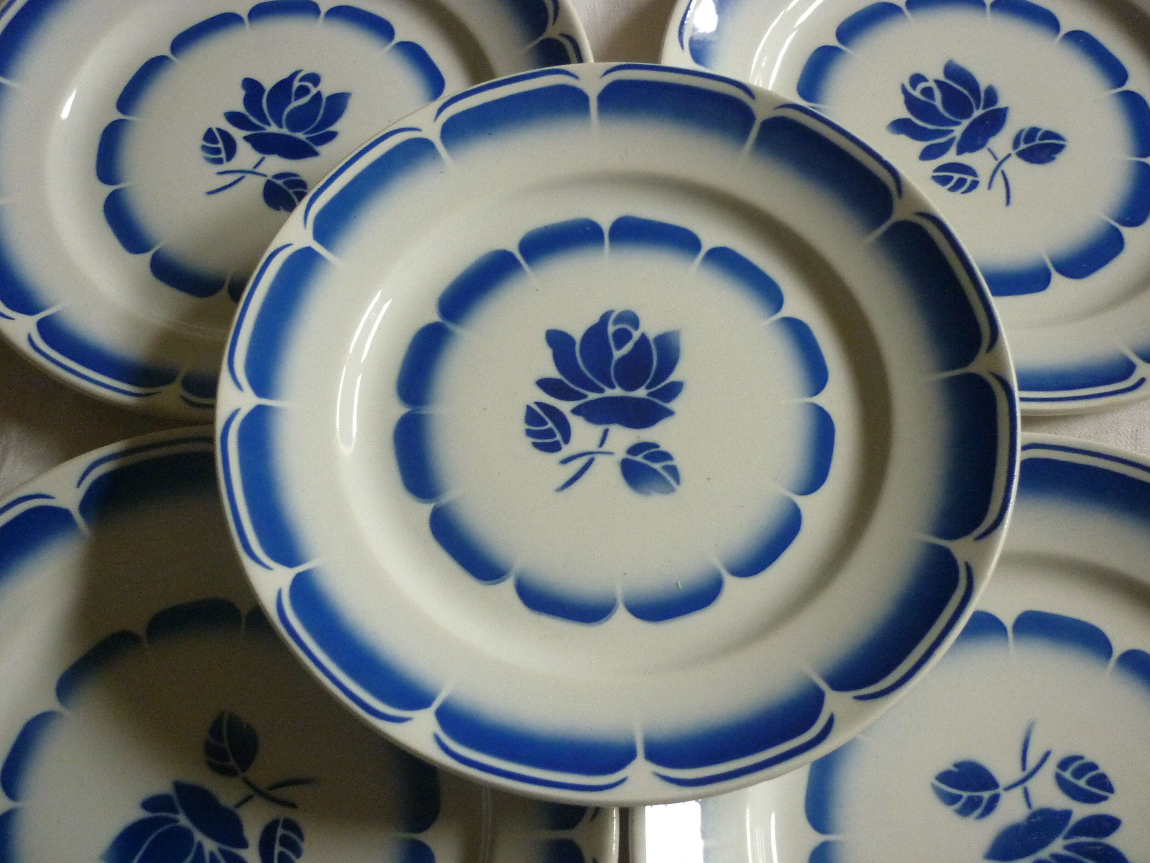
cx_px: 575
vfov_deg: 42.9
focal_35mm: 33
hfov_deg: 55.4
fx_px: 1096
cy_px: 432
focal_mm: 5.5
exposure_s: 1/30
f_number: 2.8
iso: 400
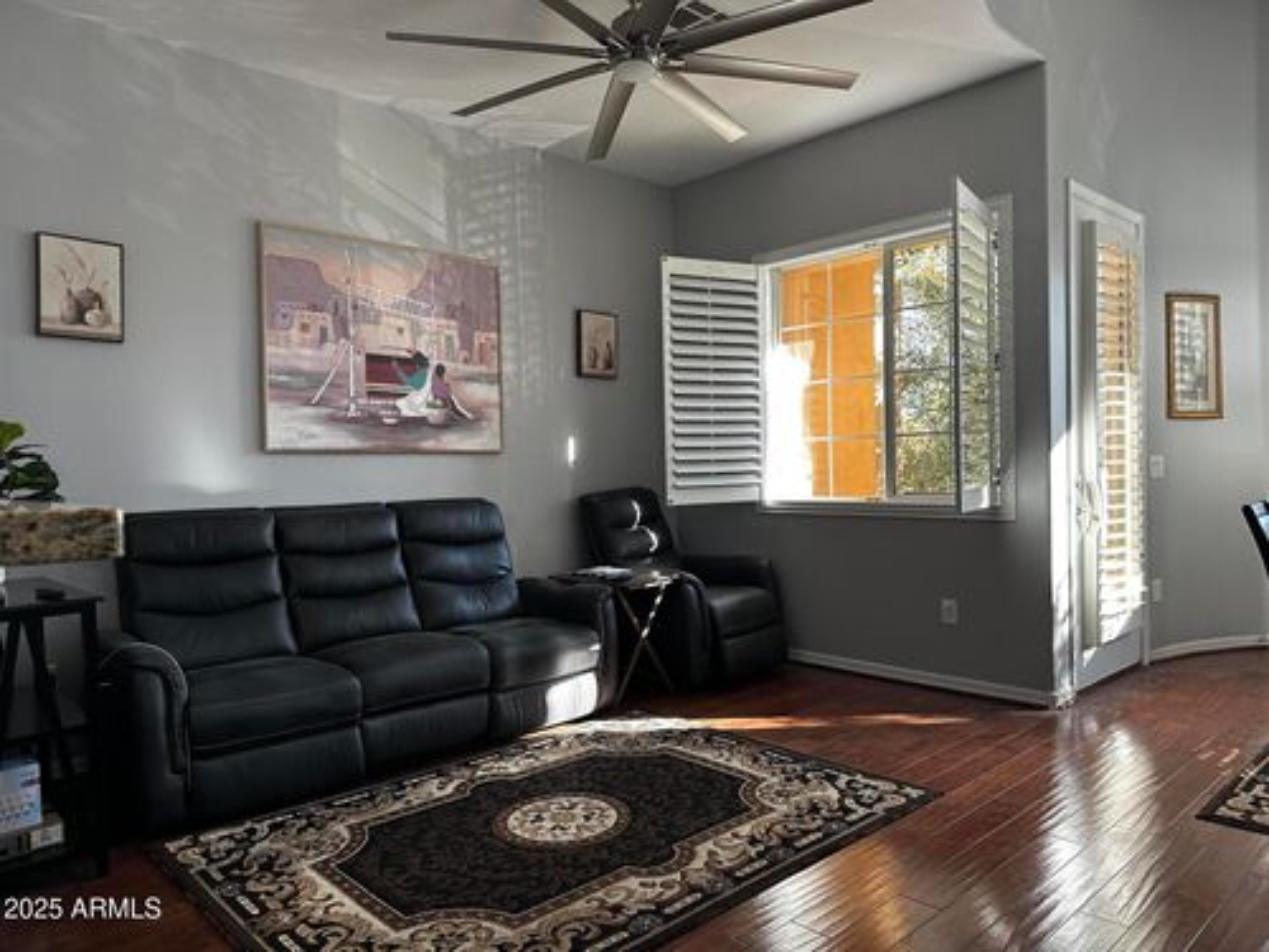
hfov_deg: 71.6
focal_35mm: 24
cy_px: 476
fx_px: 880
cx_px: 634
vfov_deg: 56.8
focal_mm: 6.86
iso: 160
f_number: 1.78
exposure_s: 1/120
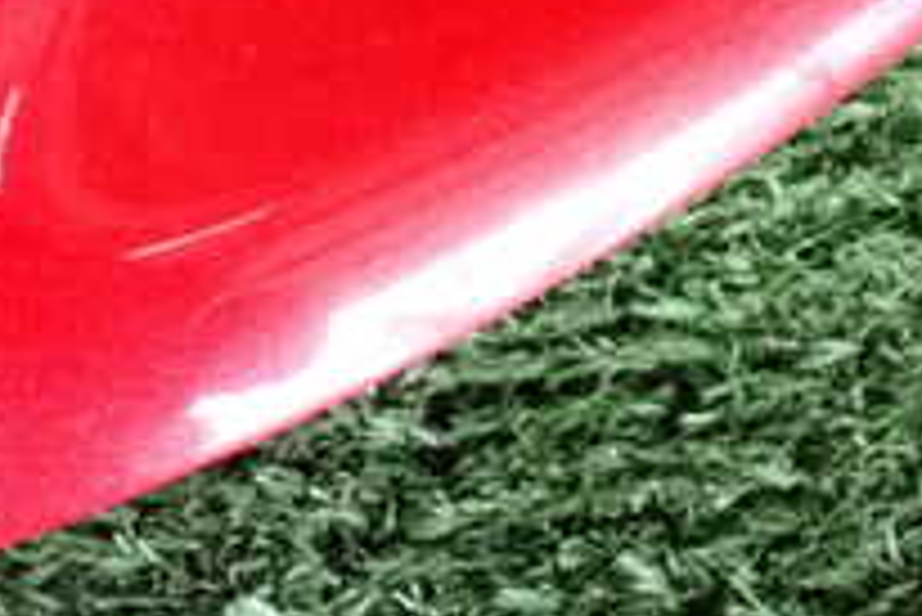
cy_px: -274
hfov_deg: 7.7
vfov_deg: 5.1
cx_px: 526
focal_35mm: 268
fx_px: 6868
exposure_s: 1/125
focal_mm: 15.66
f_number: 4.5
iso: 1250
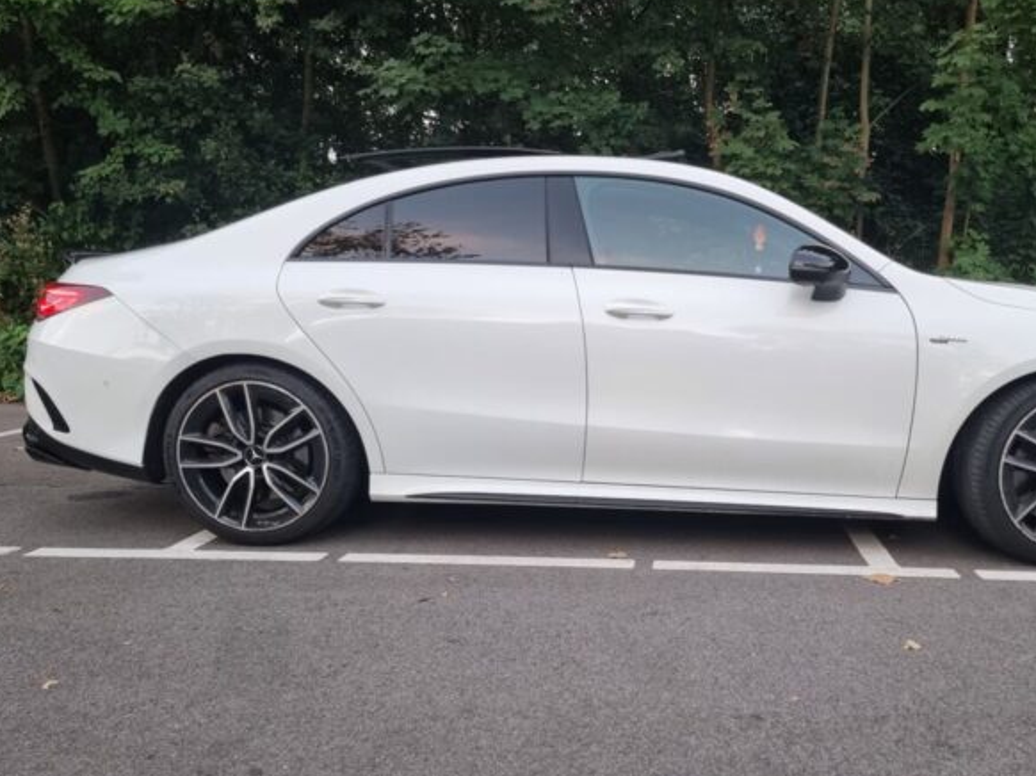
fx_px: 987
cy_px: 454
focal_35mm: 33
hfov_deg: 54.8
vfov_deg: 42.8
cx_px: 644
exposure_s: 1/60
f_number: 1.8
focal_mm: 6.7
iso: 200
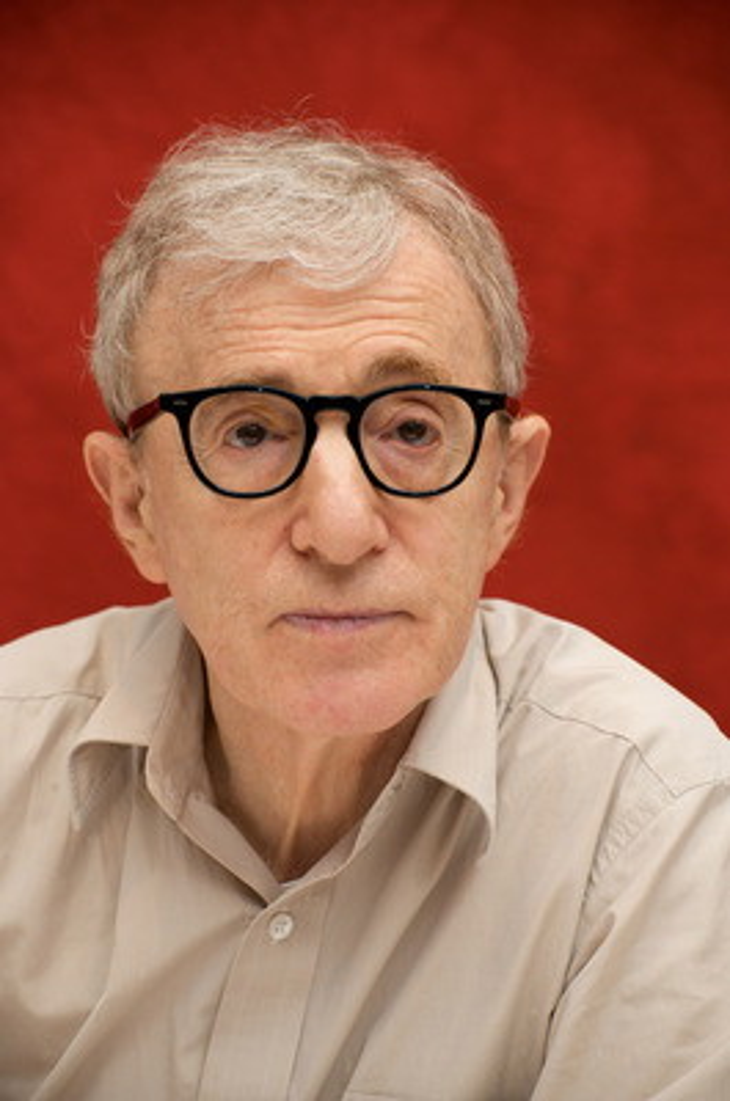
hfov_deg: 12.2
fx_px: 3421
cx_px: 365
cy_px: 550
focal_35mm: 112
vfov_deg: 18.3
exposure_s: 1/125
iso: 500
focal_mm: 112
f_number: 8
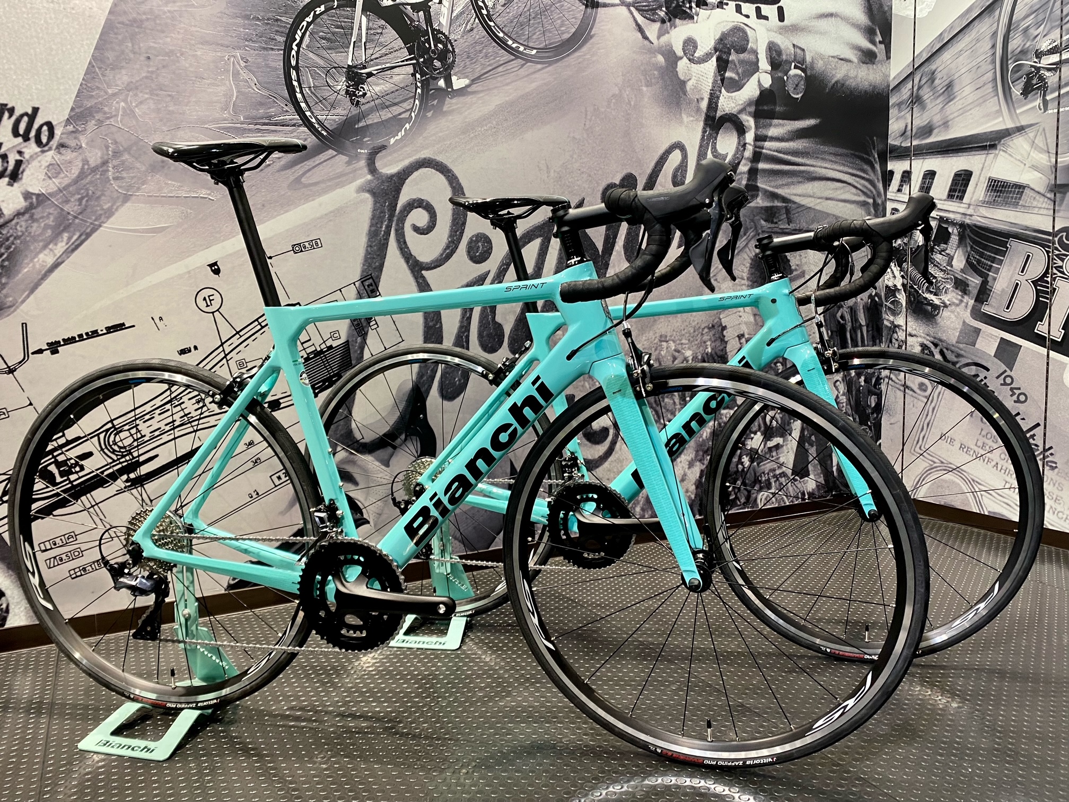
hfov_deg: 67.3
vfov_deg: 53.1
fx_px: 803
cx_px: 534
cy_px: 401
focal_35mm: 26
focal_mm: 4.25
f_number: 1.8
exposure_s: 1/50
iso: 125
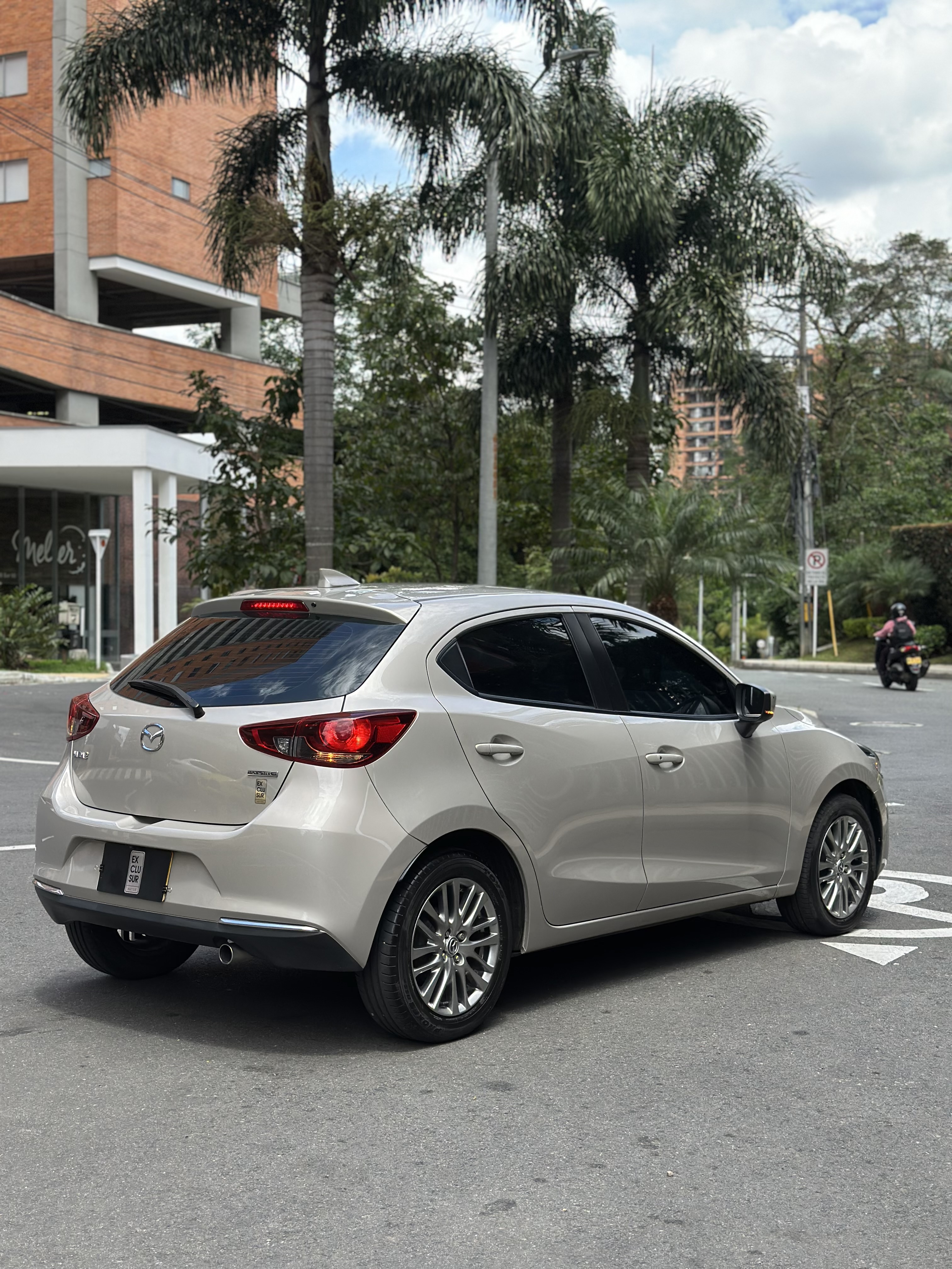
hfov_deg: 30.3
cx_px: 476
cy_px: 634
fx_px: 1760
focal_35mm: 48
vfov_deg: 39.7
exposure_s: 1/1751
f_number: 1.78
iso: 80
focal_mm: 6.86
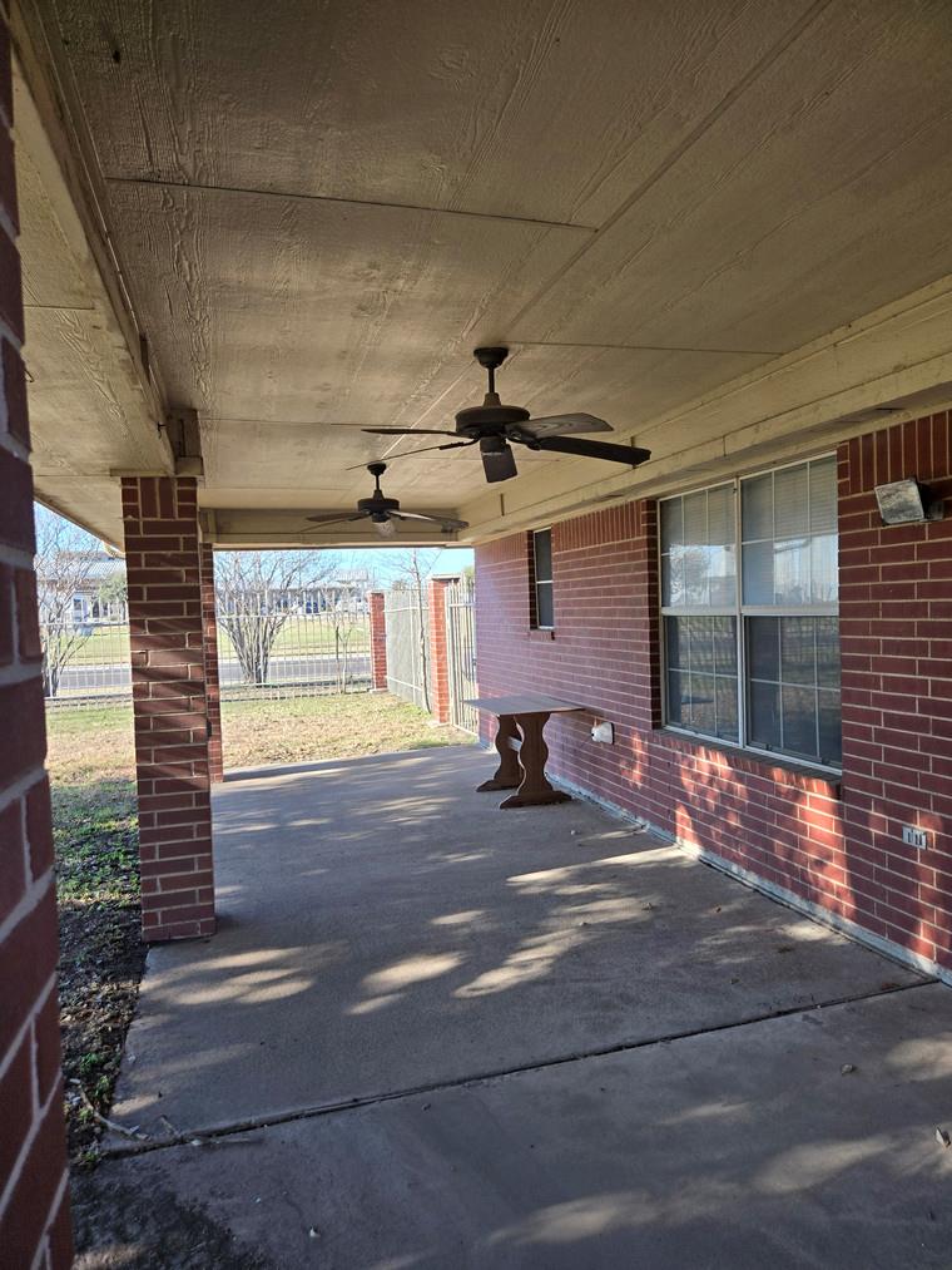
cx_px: 476
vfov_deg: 73.9
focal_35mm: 23
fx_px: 843
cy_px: 635
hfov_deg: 58.9
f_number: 1.8
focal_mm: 5.4
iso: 80
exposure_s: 1/825
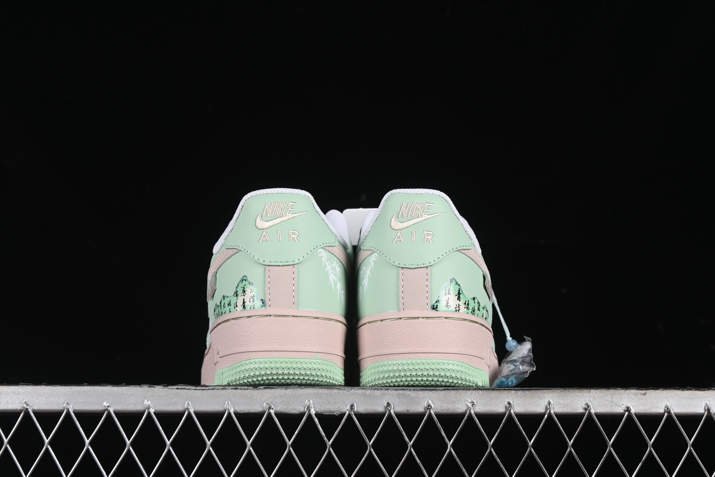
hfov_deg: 27.0
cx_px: 358
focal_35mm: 75
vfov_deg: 18.2
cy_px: 238
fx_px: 1489
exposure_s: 1/80
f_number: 8
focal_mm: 50
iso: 160
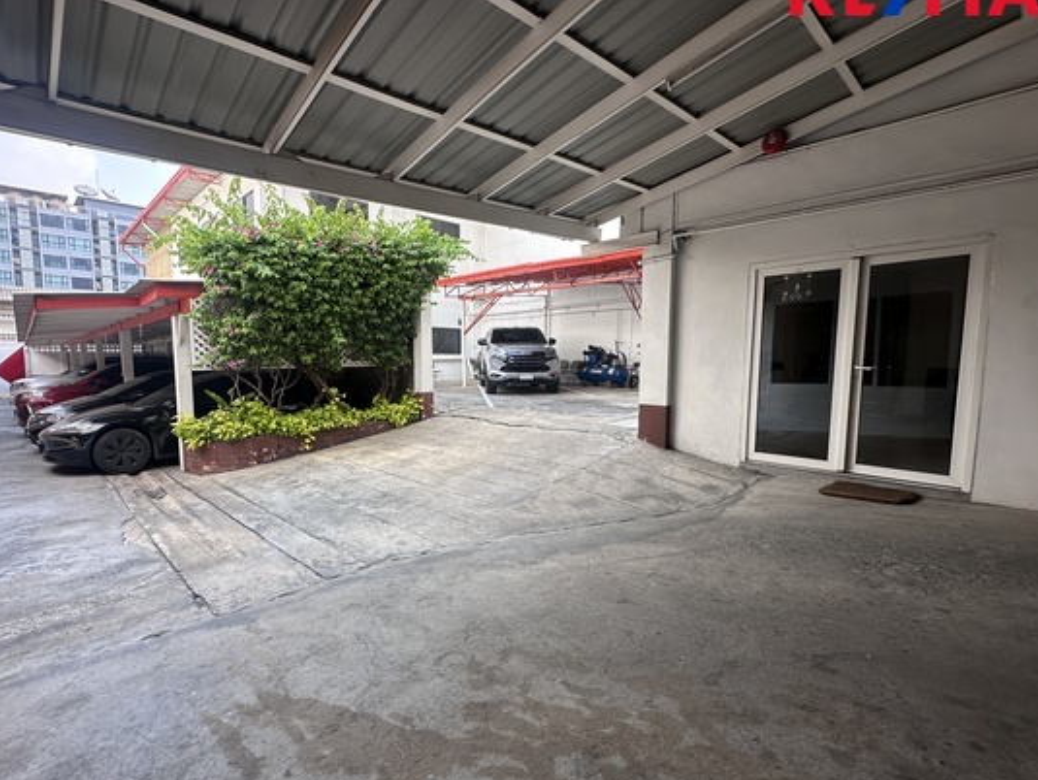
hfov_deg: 90.9
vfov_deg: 74.7
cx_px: 487
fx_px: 510
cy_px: 409
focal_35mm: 17
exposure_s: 1/349
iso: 40
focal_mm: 2.22
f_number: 2.2
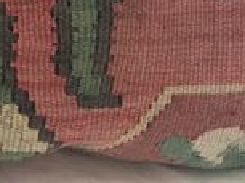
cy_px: -149
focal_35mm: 114
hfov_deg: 17.2
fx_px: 805
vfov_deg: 11.9
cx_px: 53
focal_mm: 4.15
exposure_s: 1/33
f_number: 2.2
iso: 50
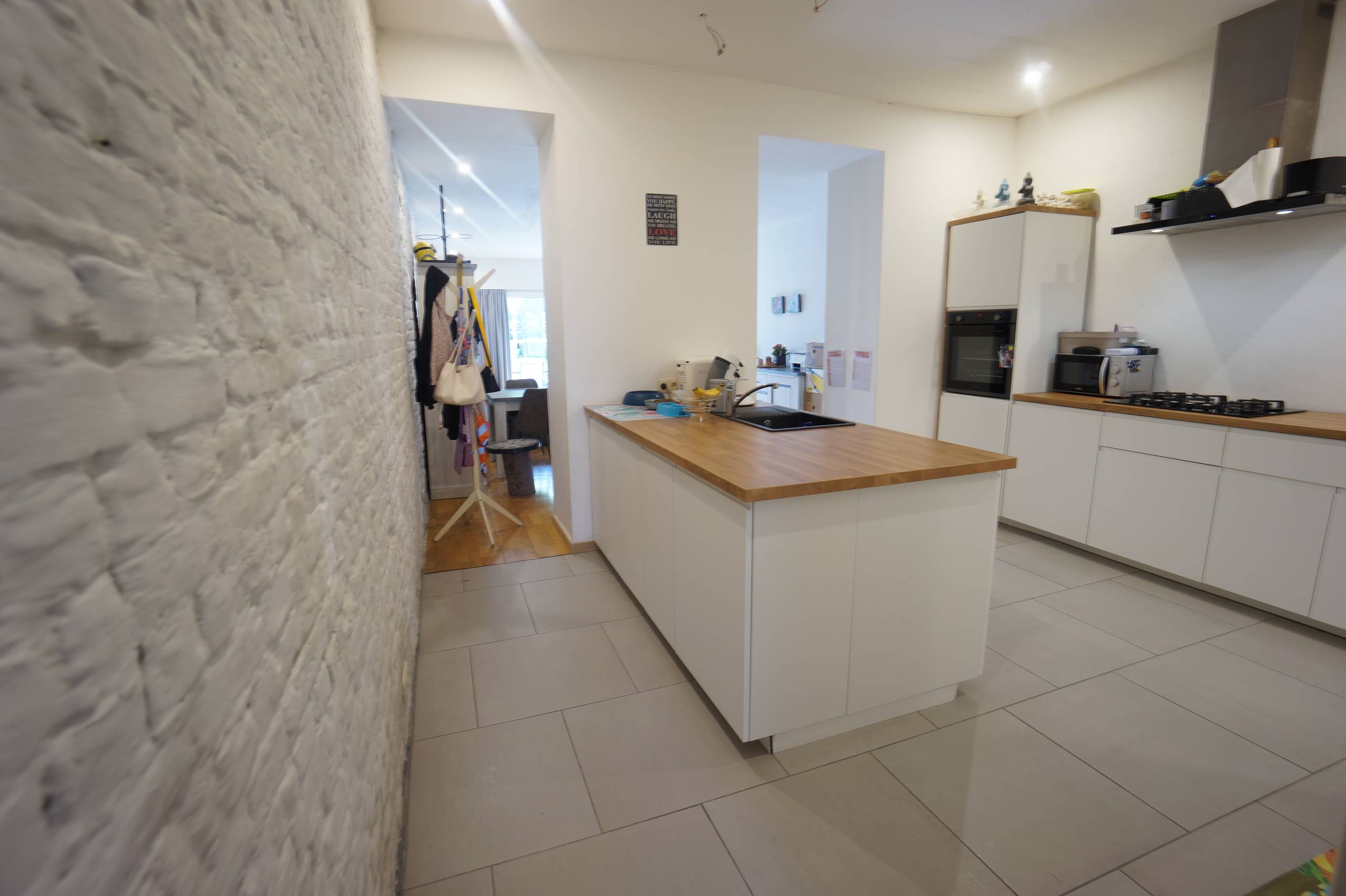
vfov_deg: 77.3
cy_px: 448
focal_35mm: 15
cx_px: 673
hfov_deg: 100.4
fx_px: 561
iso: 100
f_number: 4
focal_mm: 10
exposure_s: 1/6
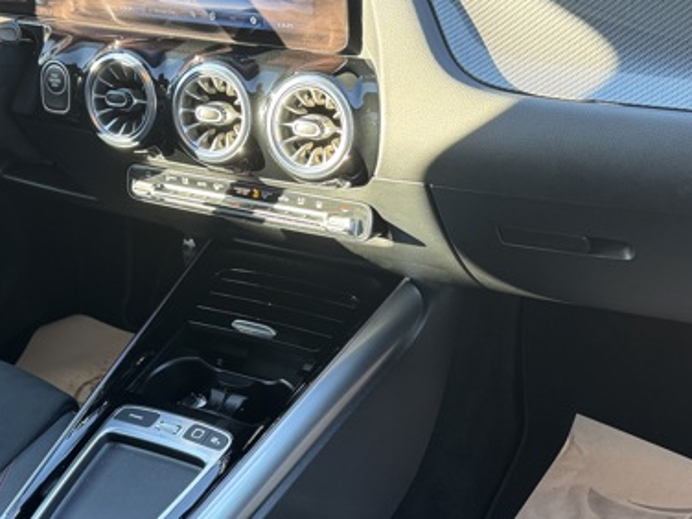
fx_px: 1020
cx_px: 328
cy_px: 364
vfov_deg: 28.3
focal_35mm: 51
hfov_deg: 37.5
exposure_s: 1/121
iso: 200
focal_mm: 6.76
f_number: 1.78
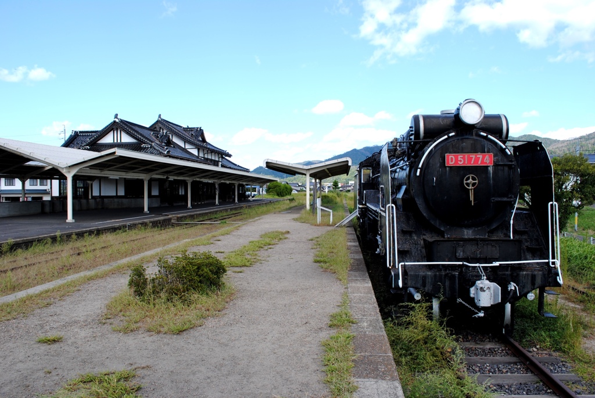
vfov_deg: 48.0
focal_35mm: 27
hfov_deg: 67.3
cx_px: 298
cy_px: 199
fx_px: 447
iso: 100
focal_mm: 18
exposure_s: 1/125
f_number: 8
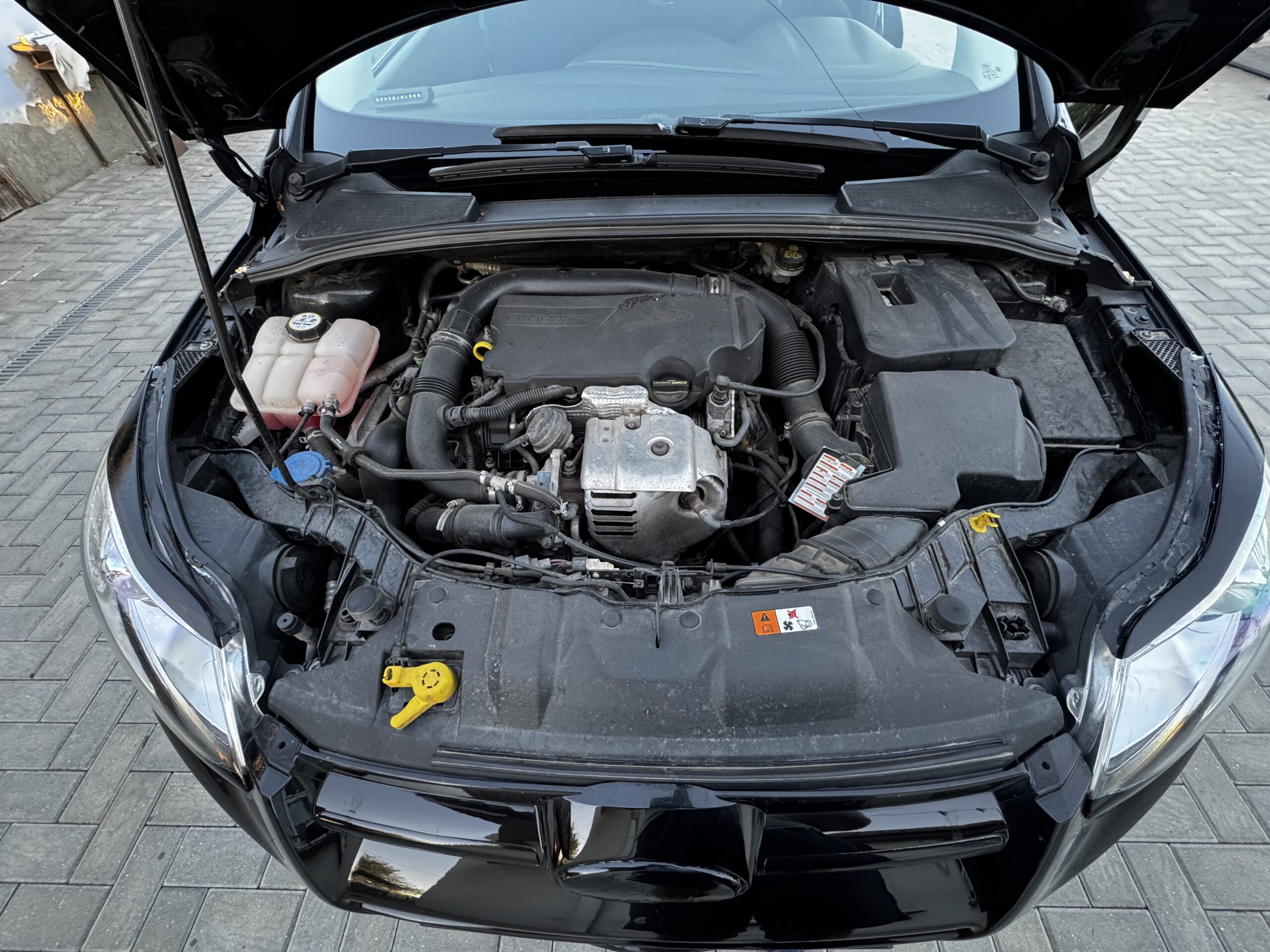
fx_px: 514
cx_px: 635
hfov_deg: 102.1
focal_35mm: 14
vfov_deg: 85.7
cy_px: 476
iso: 250
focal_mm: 2.22
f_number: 2.2
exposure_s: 1/100
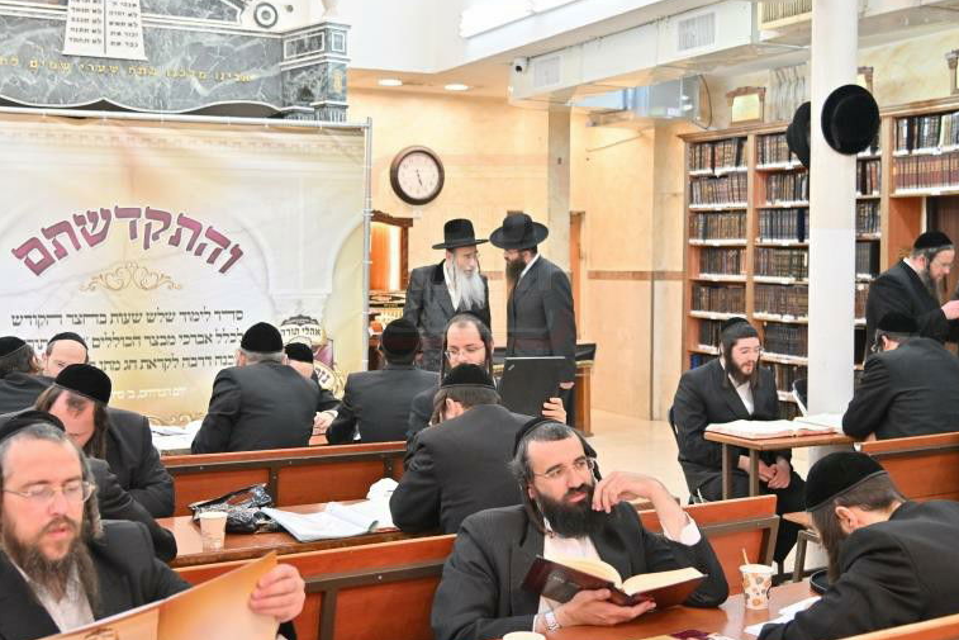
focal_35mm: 46
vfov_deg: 29.2
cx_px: 464
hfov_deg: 42.7
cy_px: 296
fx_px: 1226
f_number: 4
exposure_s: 1/400
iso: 1250
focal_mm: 34
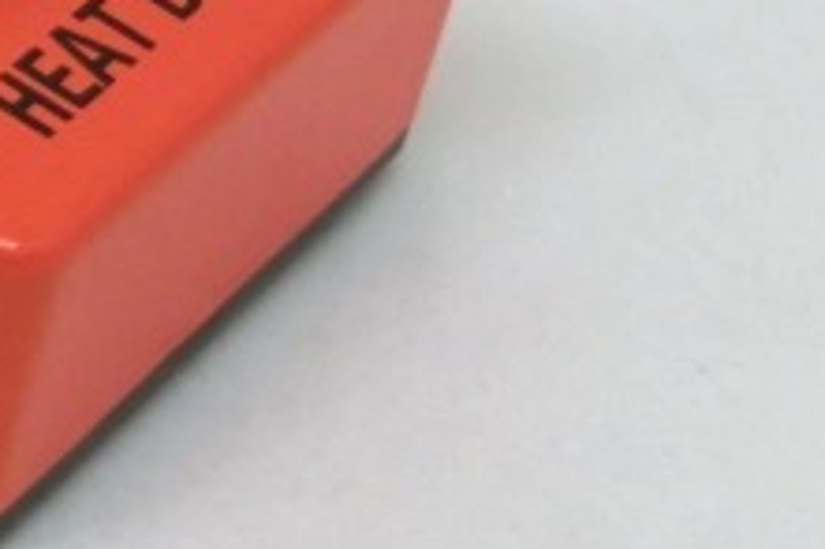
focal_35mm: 211
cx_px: -355
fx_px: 4832
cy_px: -179
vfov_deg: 6.4
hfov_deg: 9.5
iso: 400
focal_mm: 12.4
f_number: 5.2
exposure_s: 1/80
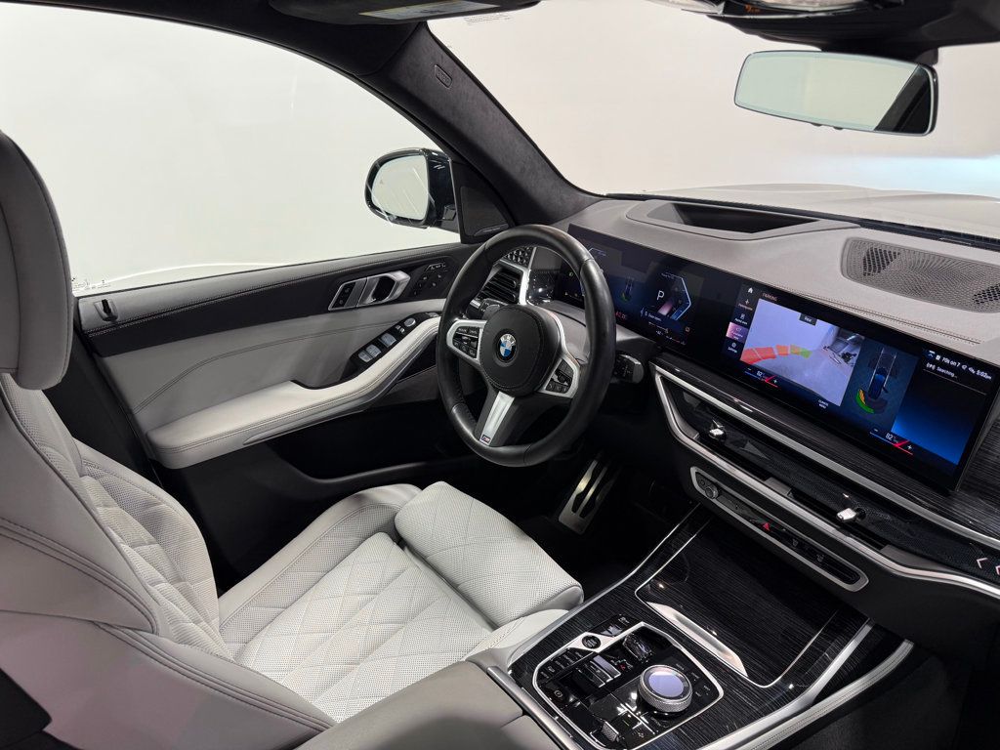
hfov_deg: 71.6
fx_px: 693
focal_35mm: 24
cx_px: 500
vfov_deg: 56.8
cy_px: 375
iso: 100
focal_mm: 6.76
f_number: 1.78
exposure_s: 1/120
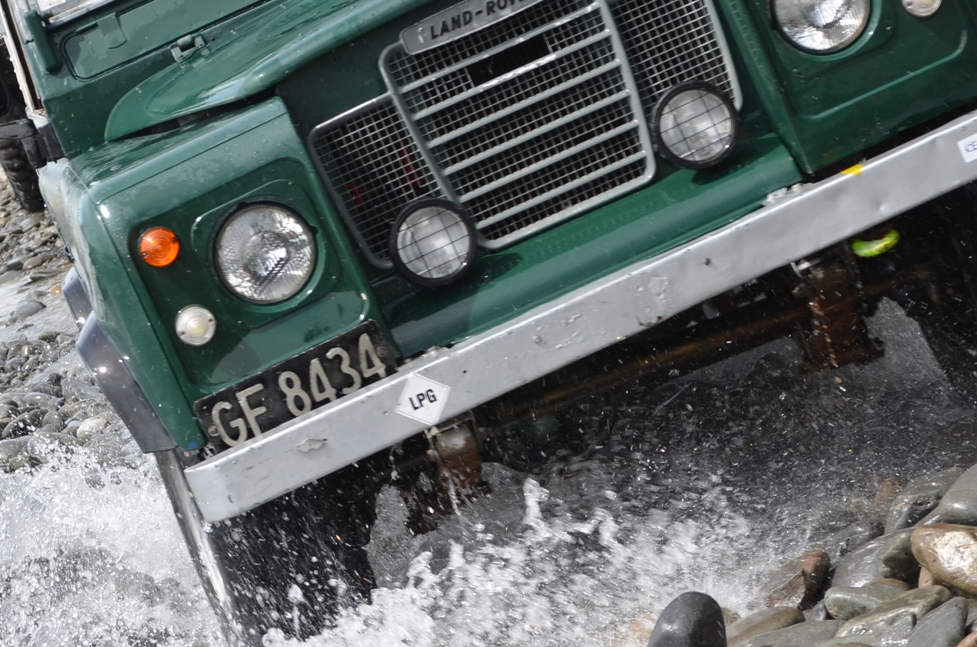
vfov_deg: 6.9
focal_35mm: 199
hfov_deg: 10.4
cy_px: 275
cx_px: 351
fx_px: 5390
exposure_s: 1/250
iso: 110
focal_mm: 62
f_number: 8
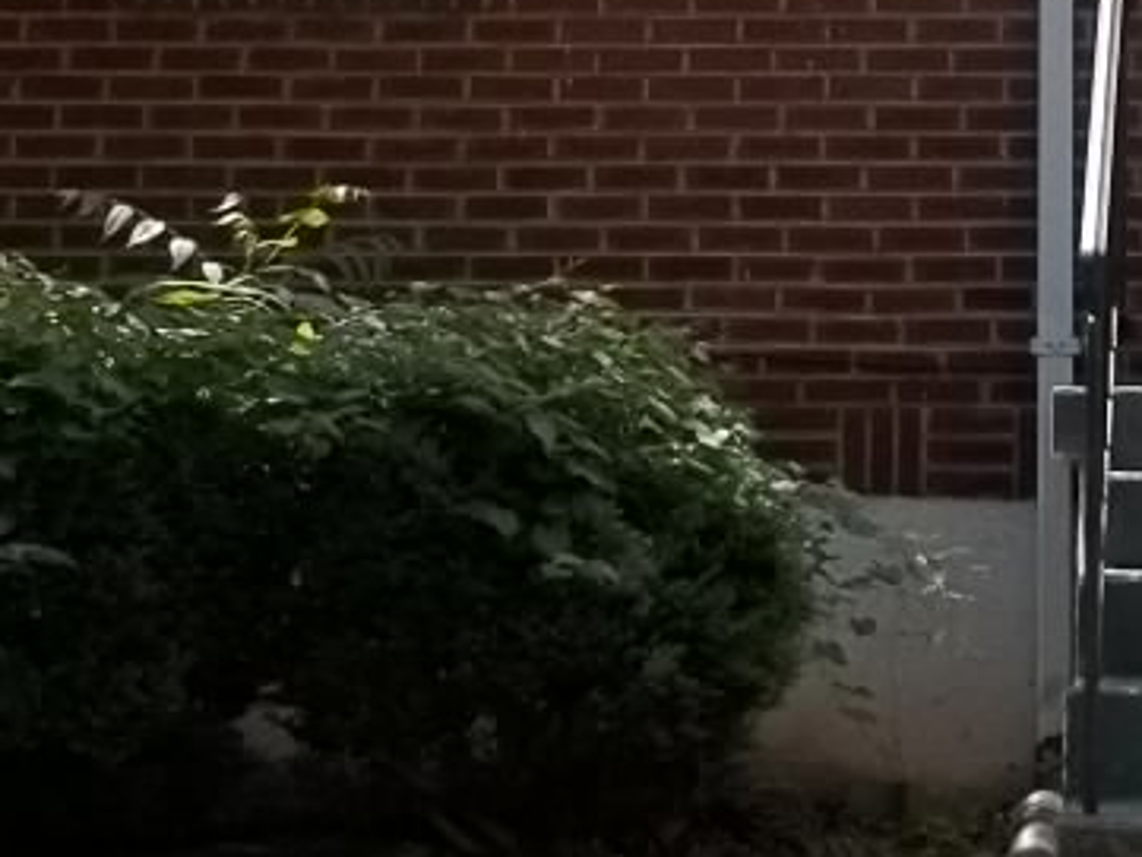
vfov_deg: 12.0
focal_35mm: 117
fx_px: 3861
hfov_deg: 16.3
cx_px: 1306
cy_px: -503
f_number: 3.3
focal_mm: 5.9
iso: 64
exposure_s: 1/320
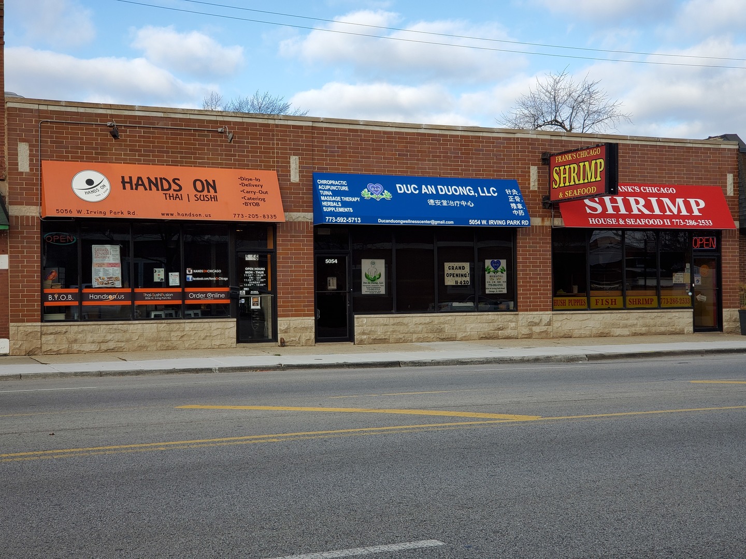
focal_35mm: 52
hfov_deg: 36.8
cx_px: 373
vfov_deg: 28.0
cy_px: 280
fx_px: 1121
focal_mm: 6
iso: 50
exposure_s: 1/356
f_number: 2.4
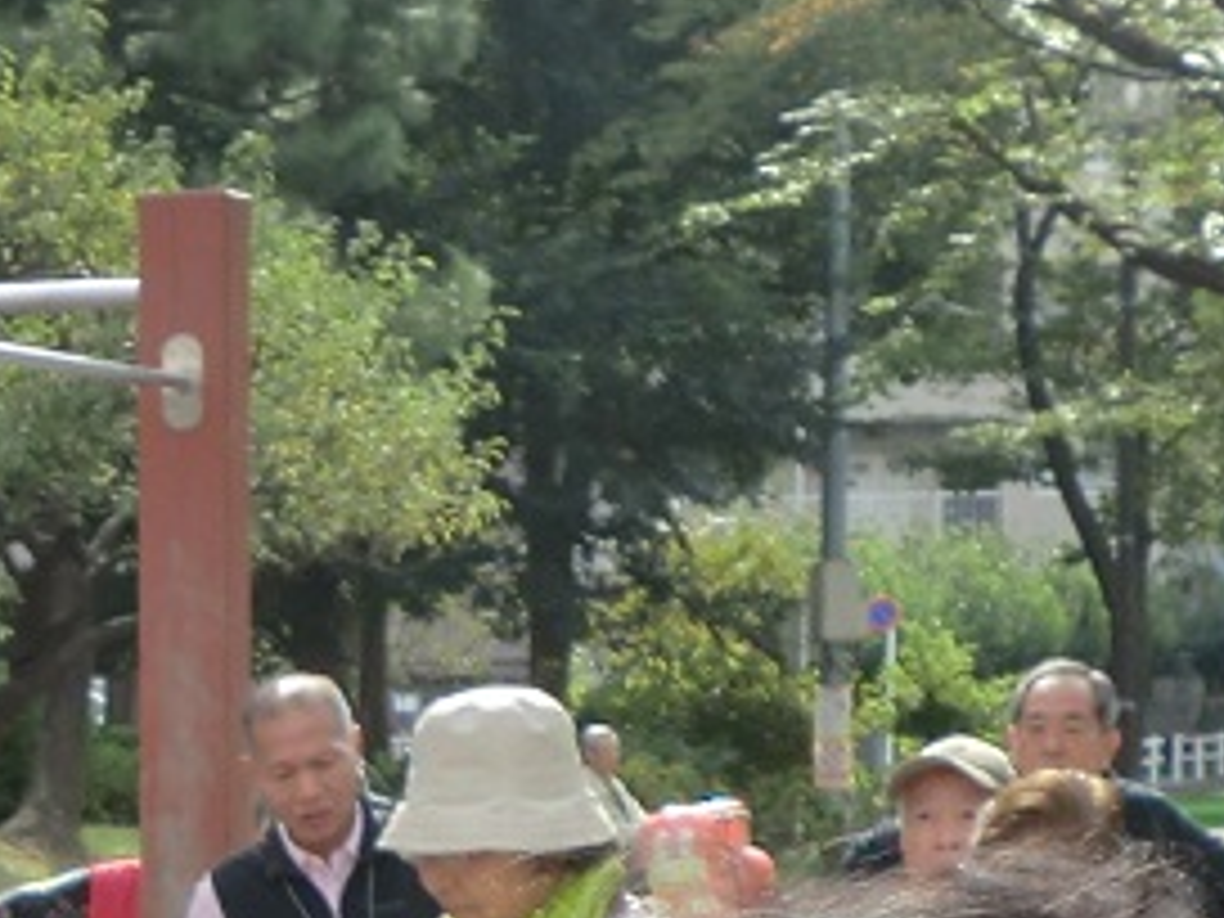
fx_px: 6082
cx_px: -506
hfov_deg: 11.1
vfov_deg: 8.4
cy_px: 1462
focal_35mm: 172
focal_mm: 6.9
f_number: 3.9
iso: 50
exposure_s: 1/200
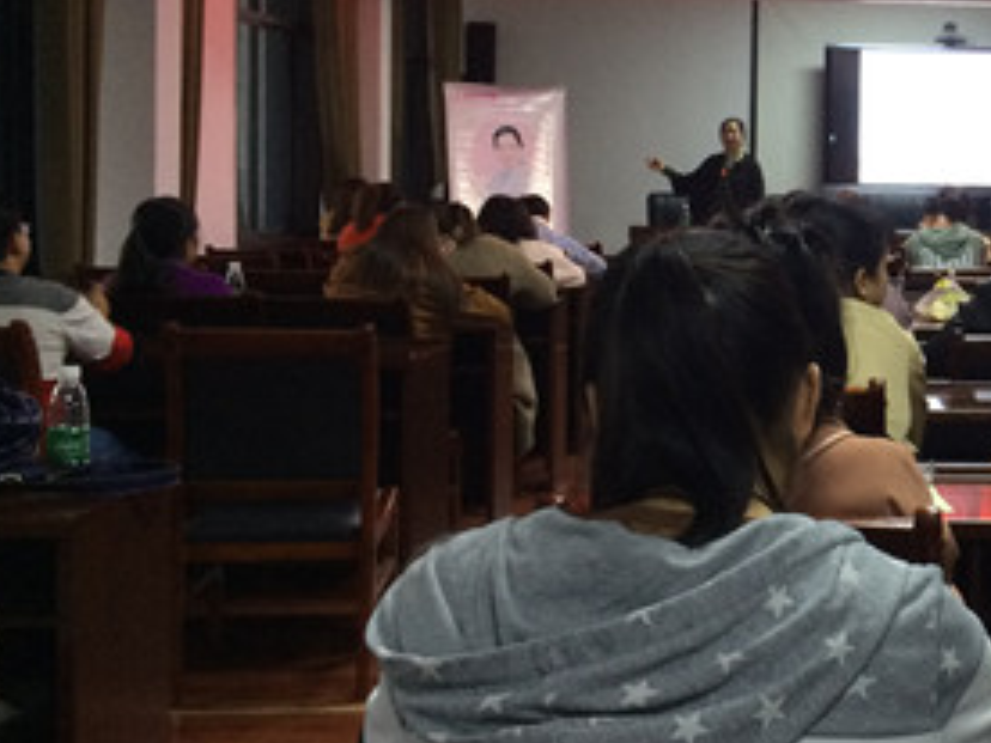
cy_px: 258
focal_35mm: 63
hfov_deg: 28.3
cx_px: 1052
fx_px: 1804
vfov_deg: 23.2
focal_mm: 4.15
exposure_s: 1/33
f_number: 2.2
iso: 200
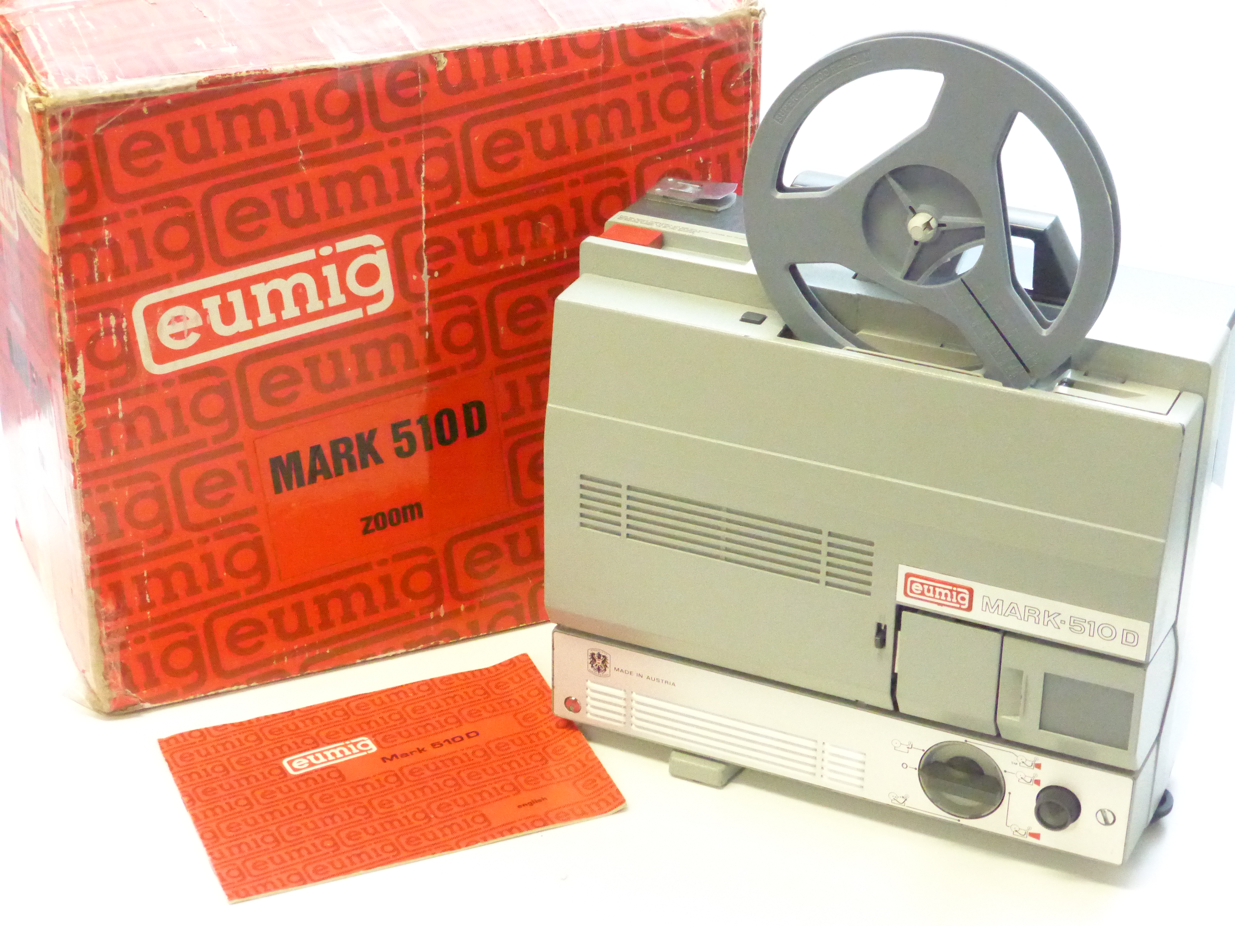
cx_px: 618
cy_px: 463
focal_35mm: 70
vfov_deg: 21.0
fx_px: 2497
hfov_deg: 27.8
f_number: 5
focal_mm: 12.5
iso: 3200
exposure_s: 1/200
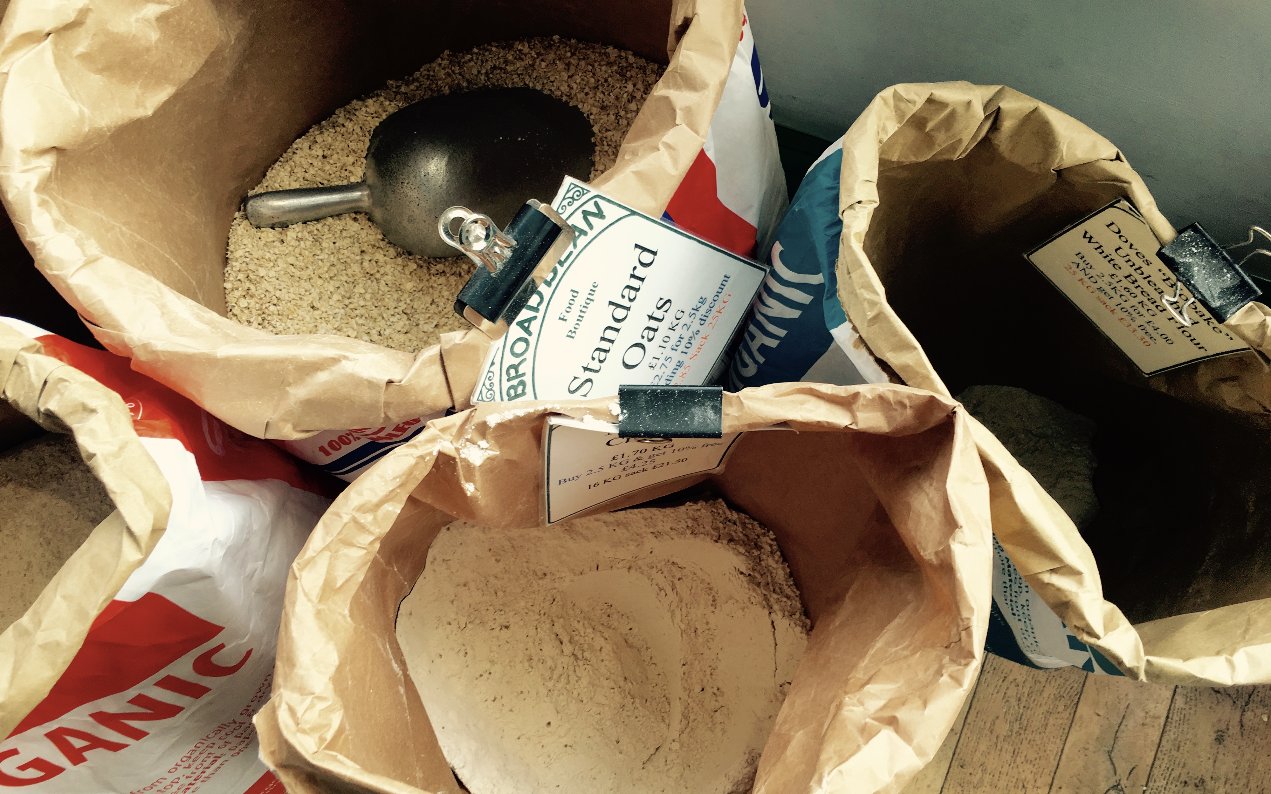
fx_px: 1074
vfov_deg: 40.6
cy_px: 418
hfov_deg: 61.2
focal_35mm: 31
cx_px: 636
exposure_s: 1/50
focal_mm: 4.15
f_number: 2.2
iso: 32
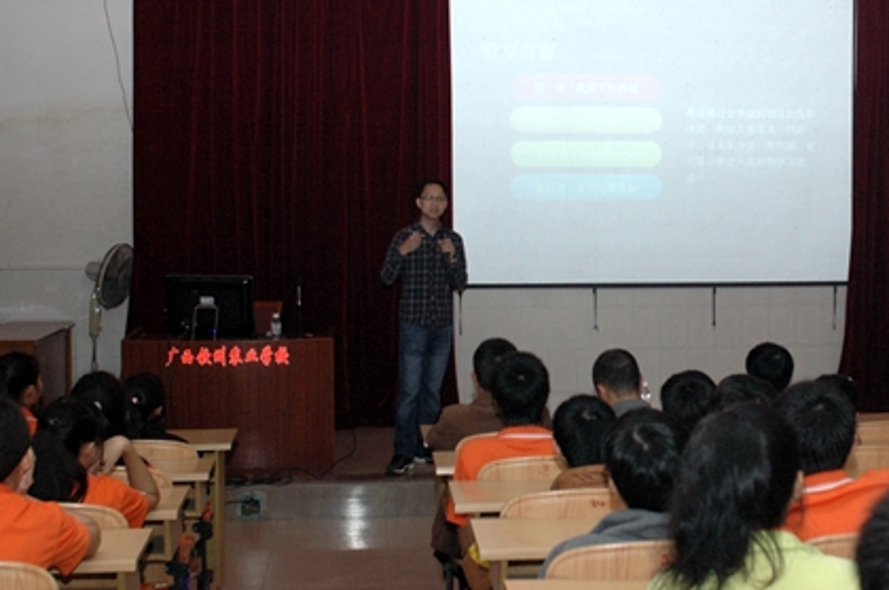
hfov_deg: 33.0
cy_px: 191
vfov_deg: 22.5
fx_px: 1480
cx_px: 618
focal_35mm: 60
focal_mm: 28
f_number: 5.6
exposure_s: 1/60
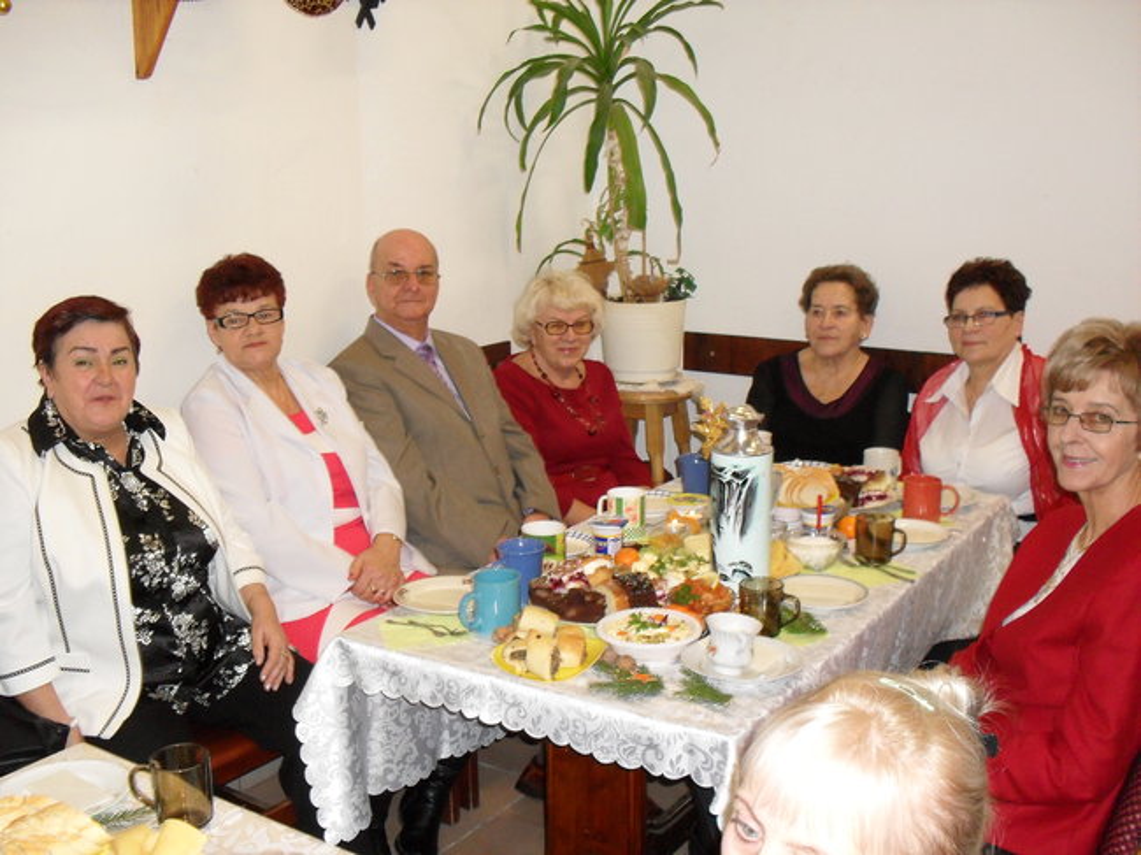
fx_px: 1252
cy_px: 428
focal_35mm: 38
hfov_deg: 49.0
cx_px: 570
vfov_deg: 37.7
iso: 200
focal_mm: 6.3
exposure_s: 1/45
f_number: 2.8
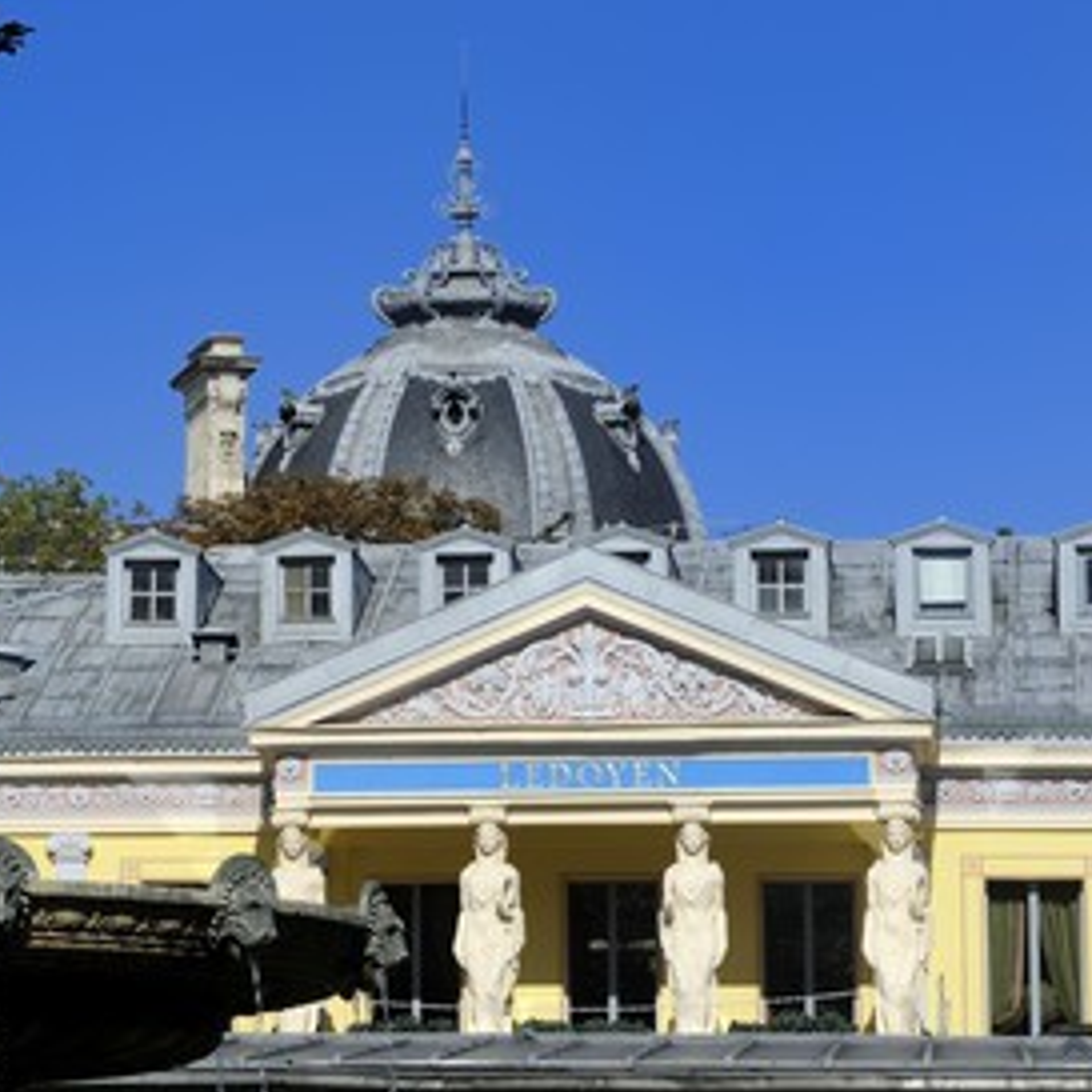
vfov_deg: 11.5
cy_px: 548
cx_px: 338
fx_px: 5425
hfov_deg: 11.5
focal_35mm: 152
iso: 200
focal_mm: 116
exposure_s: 1/200
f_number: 14
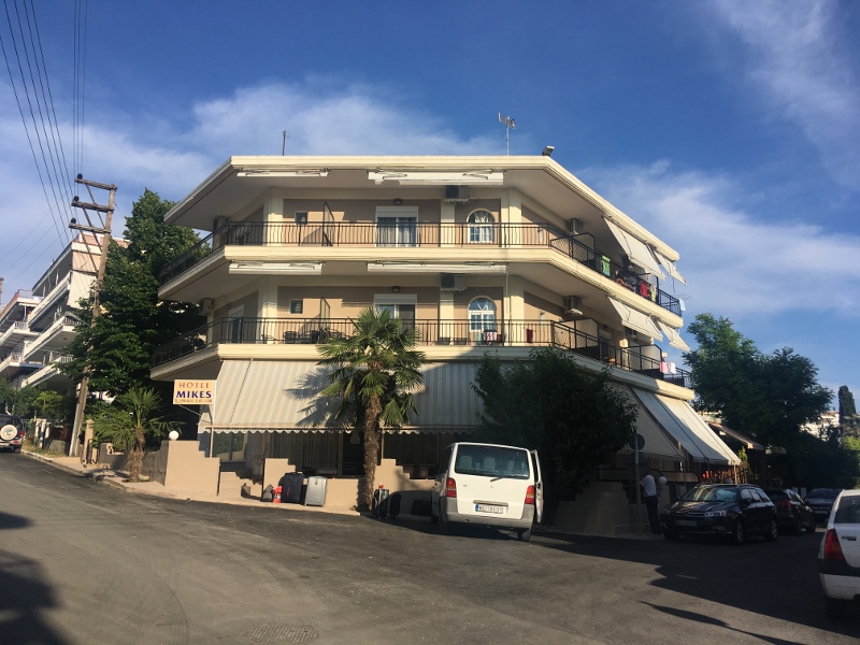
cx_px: 430
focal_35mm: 29
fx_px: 720
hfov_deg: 61.7
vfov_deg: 48.2
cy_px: 322
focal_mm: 4.15
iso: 25
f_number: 2.2
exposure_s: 1/2024
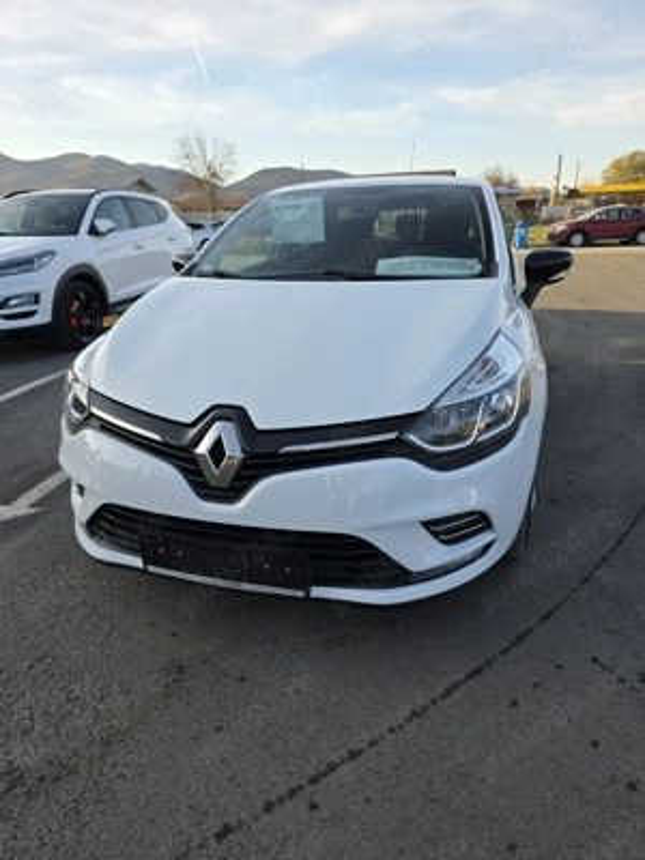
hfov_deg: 58.9
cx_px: 322
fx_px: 571
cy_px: 430
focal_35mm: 23
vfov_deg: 73.9
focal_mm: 6.3
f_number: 1.7
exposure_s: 1/1686
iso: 80
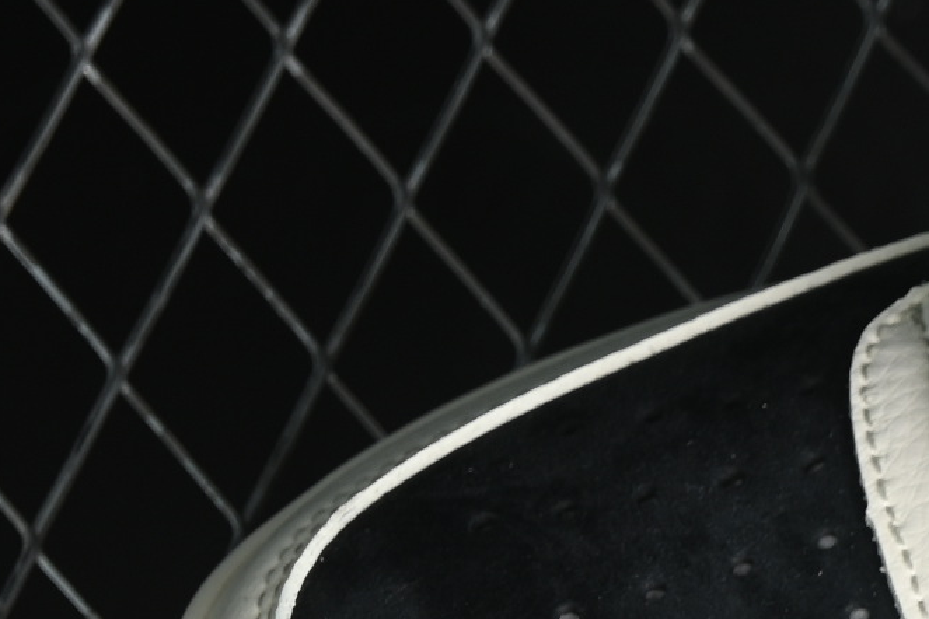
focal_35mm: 315
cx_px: 1719
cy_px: 924
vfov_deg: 4.3
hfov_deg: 6.4
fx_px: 8128
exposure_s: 1/50
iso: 160
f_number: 6.3
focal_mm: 50
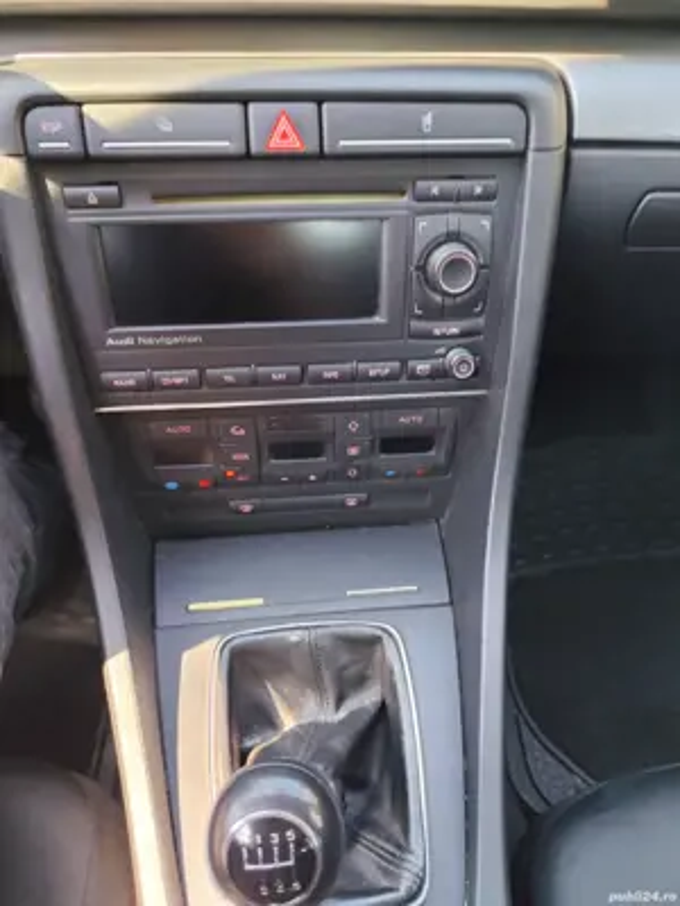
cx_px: 340
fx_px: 602
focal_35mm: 23
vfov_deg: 73.9
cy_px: 453
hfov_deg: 58.9
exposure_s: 1/100
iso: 200
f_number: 1.65
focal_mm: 6.14
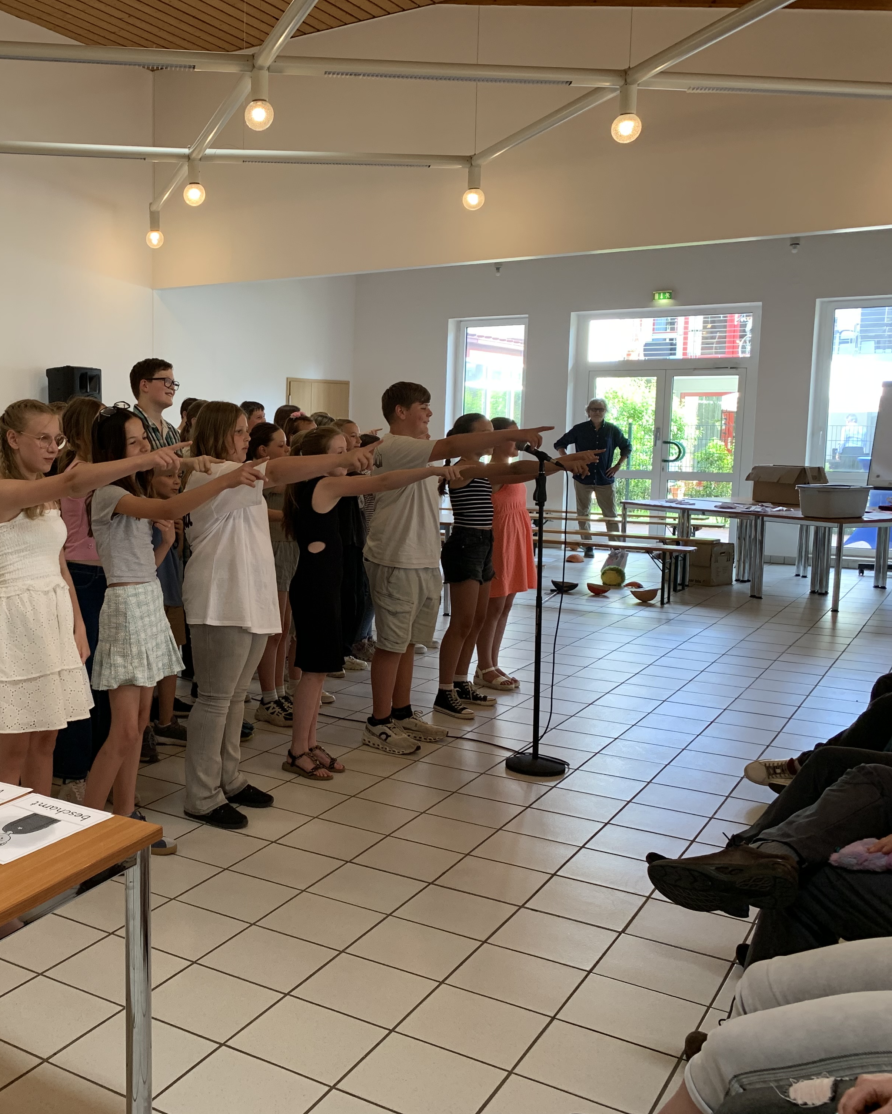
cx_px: 182
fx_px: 1122
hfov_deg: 41.5
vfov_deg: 52.8
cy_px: 558
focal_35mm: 34
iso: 100
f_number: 1.8
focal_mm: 4.25
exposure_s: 1/68
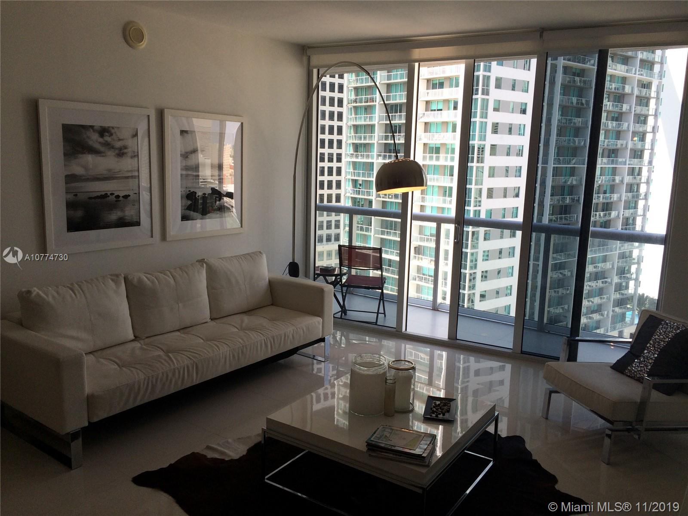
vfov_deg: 48.2
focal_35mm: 29
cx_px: 344
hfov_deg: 61.7
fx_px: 576
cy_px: 258
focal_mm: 4.15
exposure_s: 1/366
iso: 32
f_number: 2.2
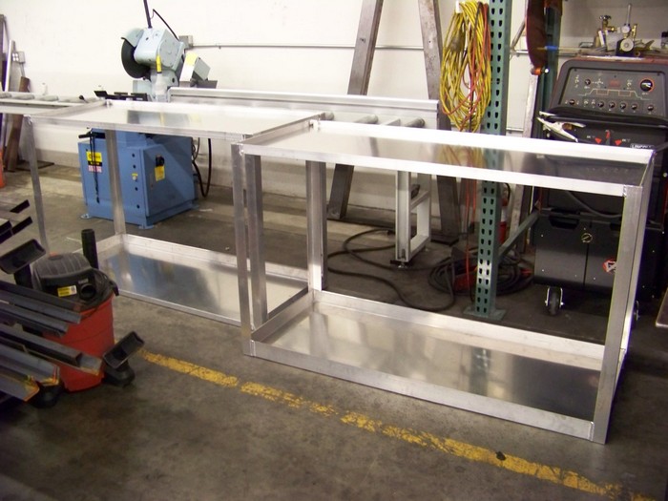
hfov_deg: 51.4
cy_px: 250
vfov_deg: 39.7
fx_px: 695
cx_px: 334
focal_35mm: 36
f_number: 2.8
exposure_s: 1/15
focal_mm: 5.85
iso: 400
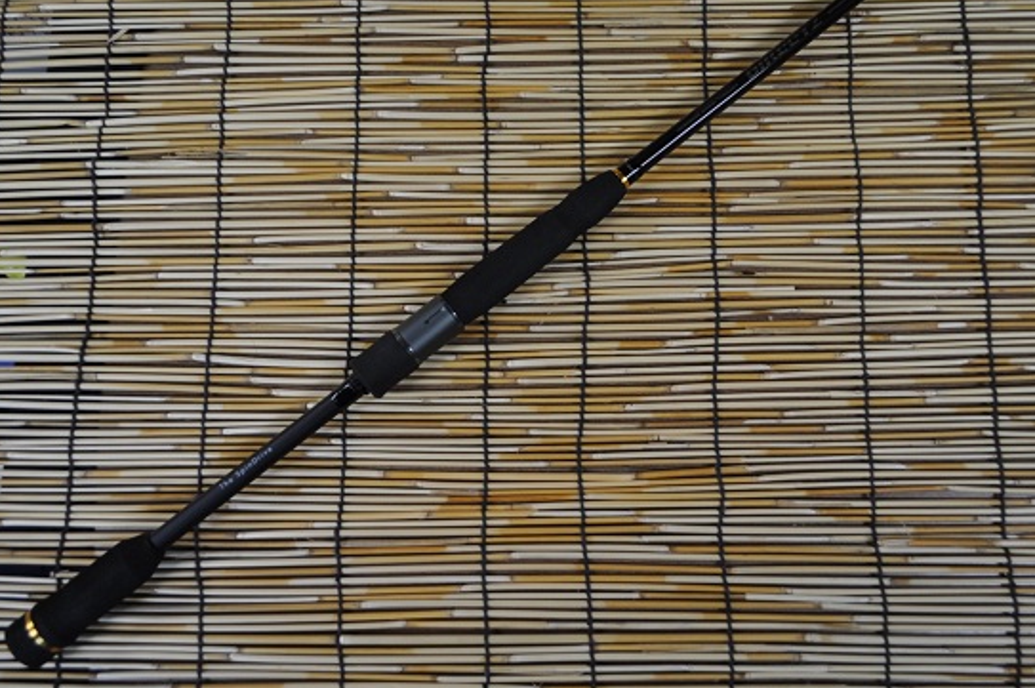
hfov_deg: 58.8
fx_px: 919
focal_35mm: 32
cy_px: 303
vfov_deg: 41.0
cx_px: 532
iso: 500
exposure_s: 1/60
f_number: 4
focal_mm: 18
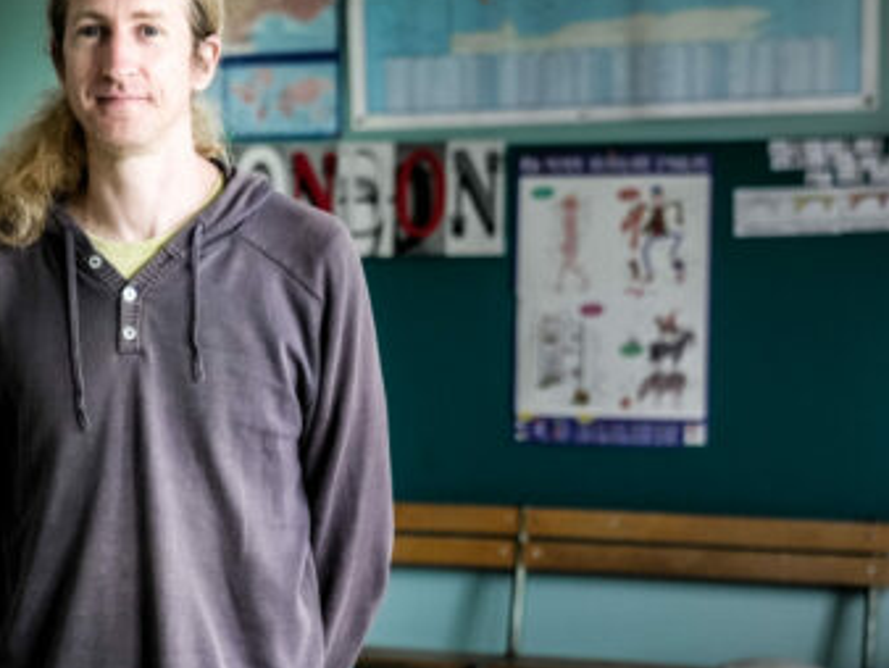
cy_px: 447
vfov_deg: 12.3
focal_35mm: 120
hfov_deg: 16.2
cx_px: 97
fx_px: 3084
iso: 640
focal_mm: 55
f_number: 2.8
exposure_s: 1/200
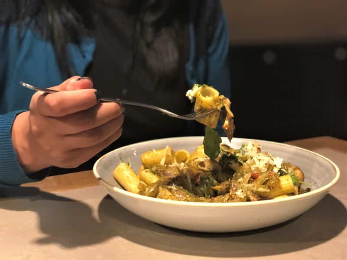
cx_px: 174
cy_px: 130
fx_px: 571
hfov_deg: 33.8
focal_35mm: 57
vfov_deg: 25.7
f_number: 2.8
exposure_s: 1/33
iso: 1000
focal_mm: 6.6
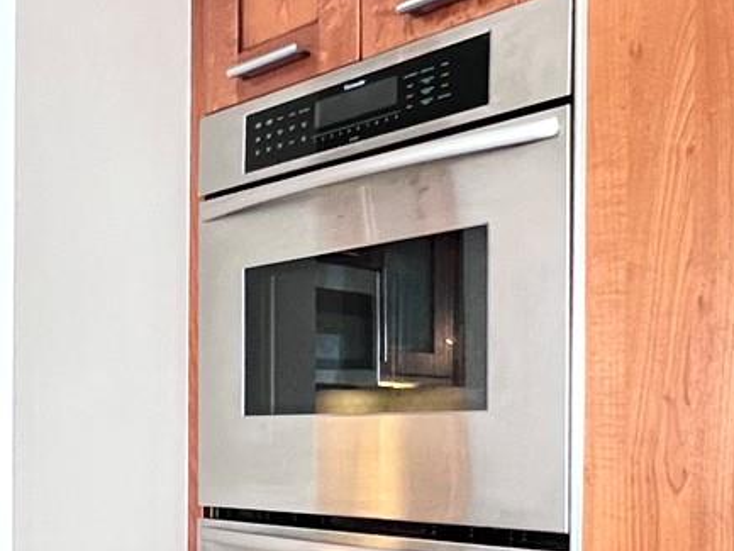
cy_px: 459
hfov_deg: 38.9
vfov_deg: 29.4
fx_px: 1018
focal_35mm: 48
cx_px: 215
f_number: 1.8
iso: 400
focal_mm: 1.57
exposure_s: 1/60
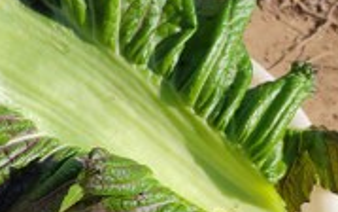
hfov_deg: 24.1
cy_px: 138
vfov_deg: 17.6
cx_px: -111
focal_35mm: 74
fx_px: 682
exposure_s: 1/1180
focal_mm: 4.74
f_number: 1.79
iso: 100
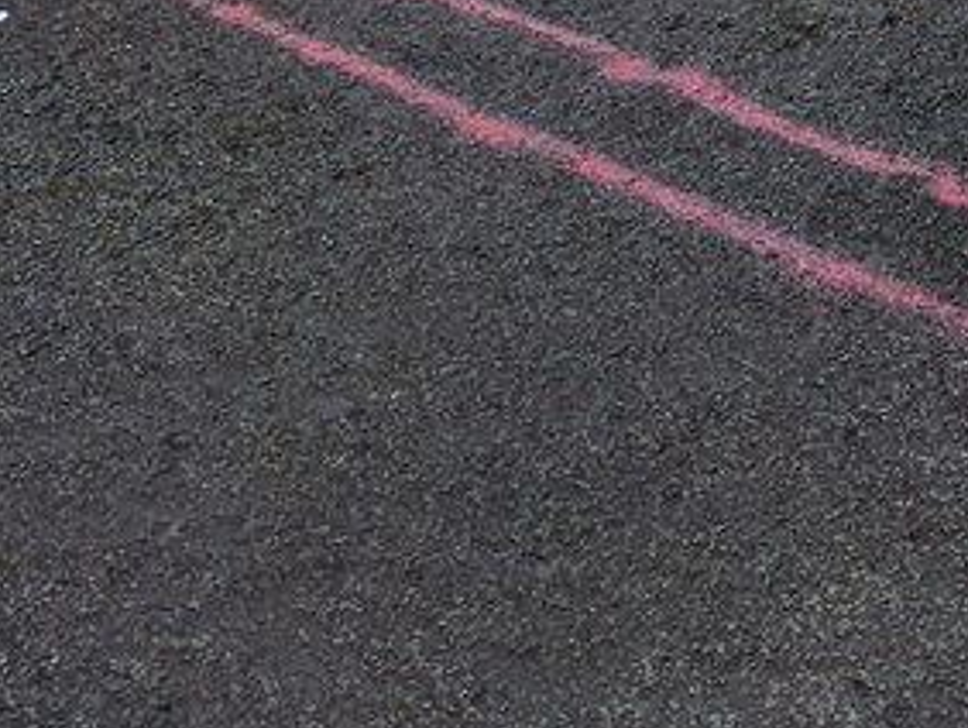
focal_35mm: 118
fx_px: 3303
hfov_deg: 14.9
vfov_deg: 11.4
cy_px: -728
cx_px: 1637
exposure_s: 1/100
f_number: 2
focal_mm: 4.67
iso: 92
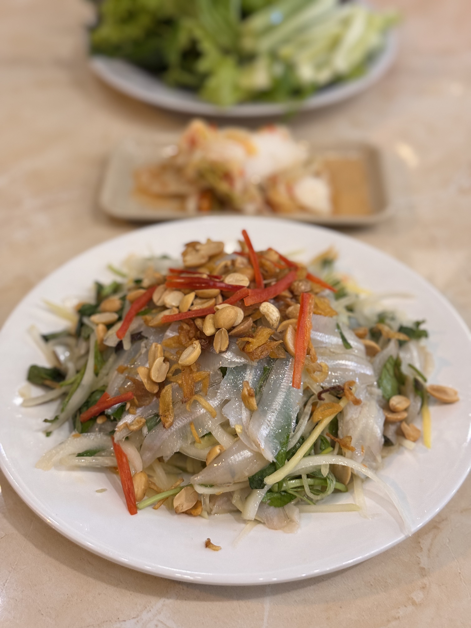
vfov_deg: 39.7
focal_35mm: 48
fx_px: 871
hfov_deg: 30.3
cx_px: 236
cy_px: 314
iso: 200
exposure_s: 1/33
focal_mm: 6.76
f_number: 1.78
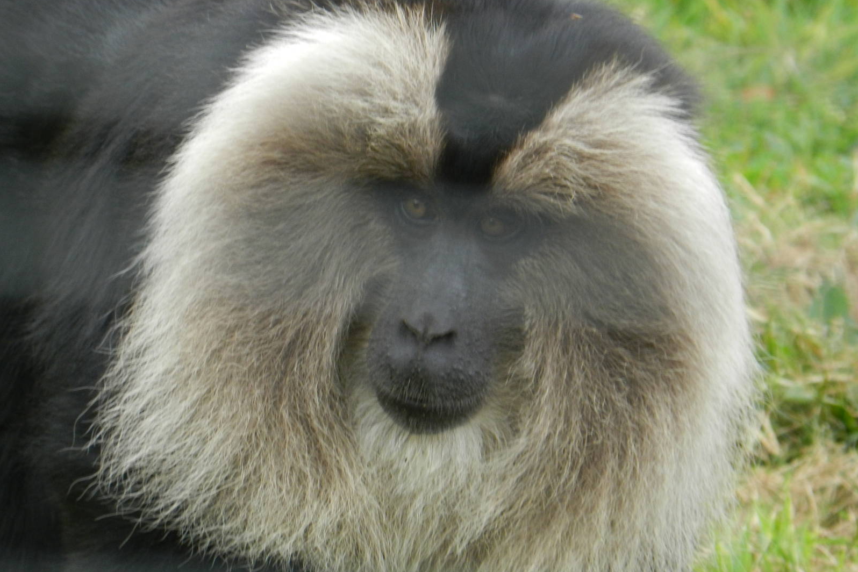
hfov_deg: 2.7
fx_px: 18183
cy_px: 285
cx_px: 429
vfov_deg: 1.8
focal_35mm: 763
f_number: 5.7
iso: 400
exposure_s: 1/125
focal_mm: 130.2
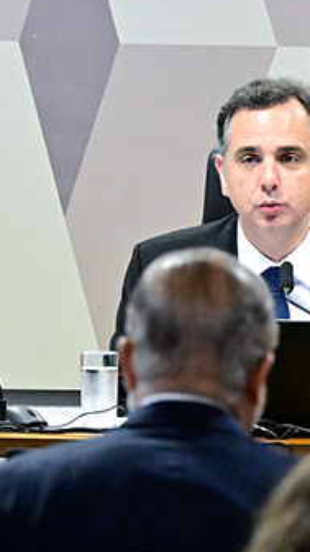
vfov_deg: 7.3
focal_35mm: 294
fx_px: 4296
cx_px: 308
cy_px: 406
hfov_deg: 4.1
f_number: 3.5
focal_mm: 110
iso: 5000
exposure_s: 1/250
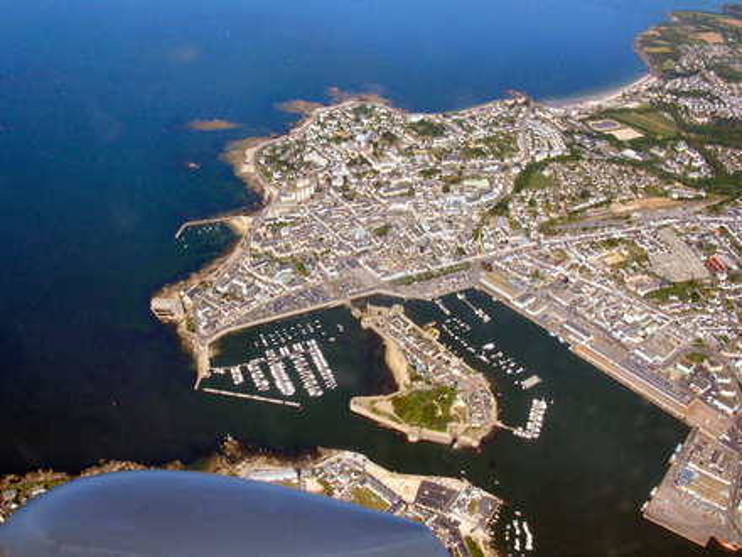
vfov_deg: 40.7
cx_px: 371
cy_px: 278
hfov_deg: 52.6
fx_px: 750
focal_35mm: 35
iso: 50
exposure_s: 1/311
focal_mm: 5.8
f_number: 5.6
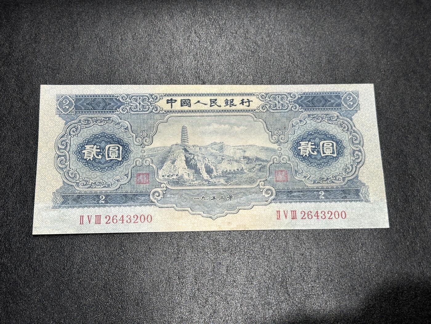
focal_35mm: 48
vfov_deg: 30.3
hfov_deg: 39.7
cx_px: 216
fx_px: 598
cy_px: 162
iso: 100
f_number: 1.78
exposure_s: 1/50
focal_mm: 6.86
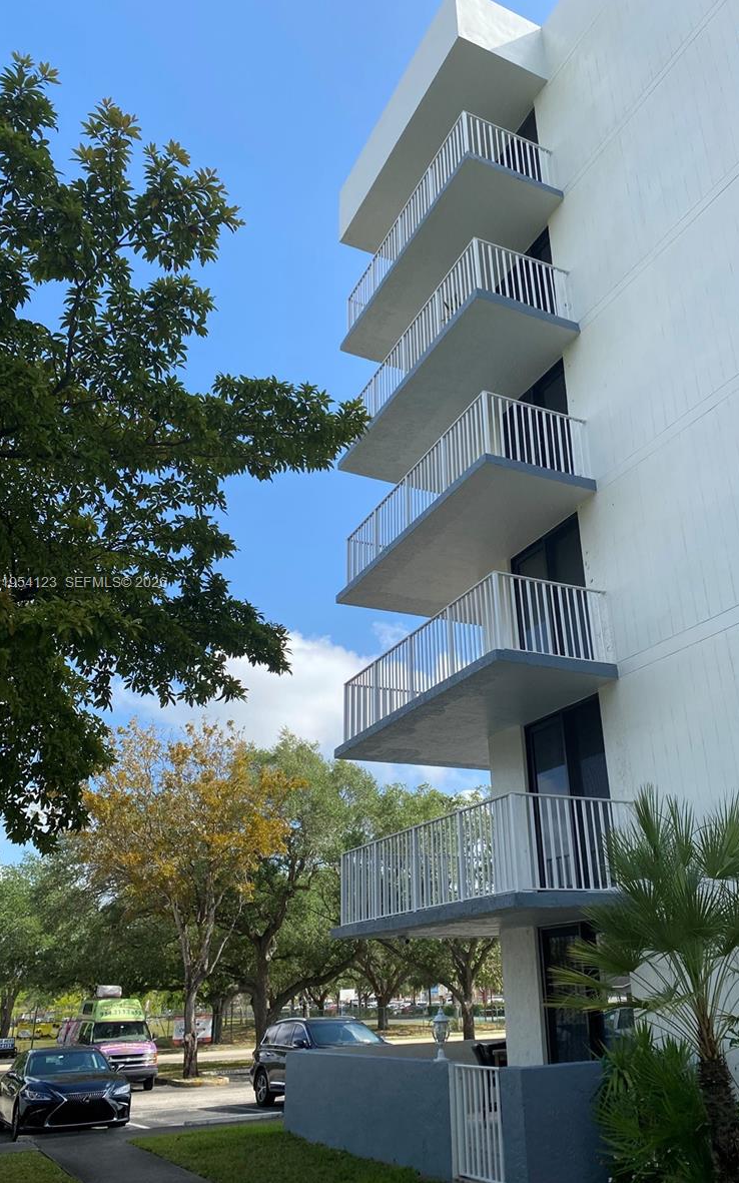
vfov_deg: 66.5
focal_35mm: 28
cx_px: 433
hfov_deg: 44.4
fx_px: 902
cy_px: 584
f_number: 1.8
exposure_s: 1/1484
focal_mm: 4.25
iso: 32
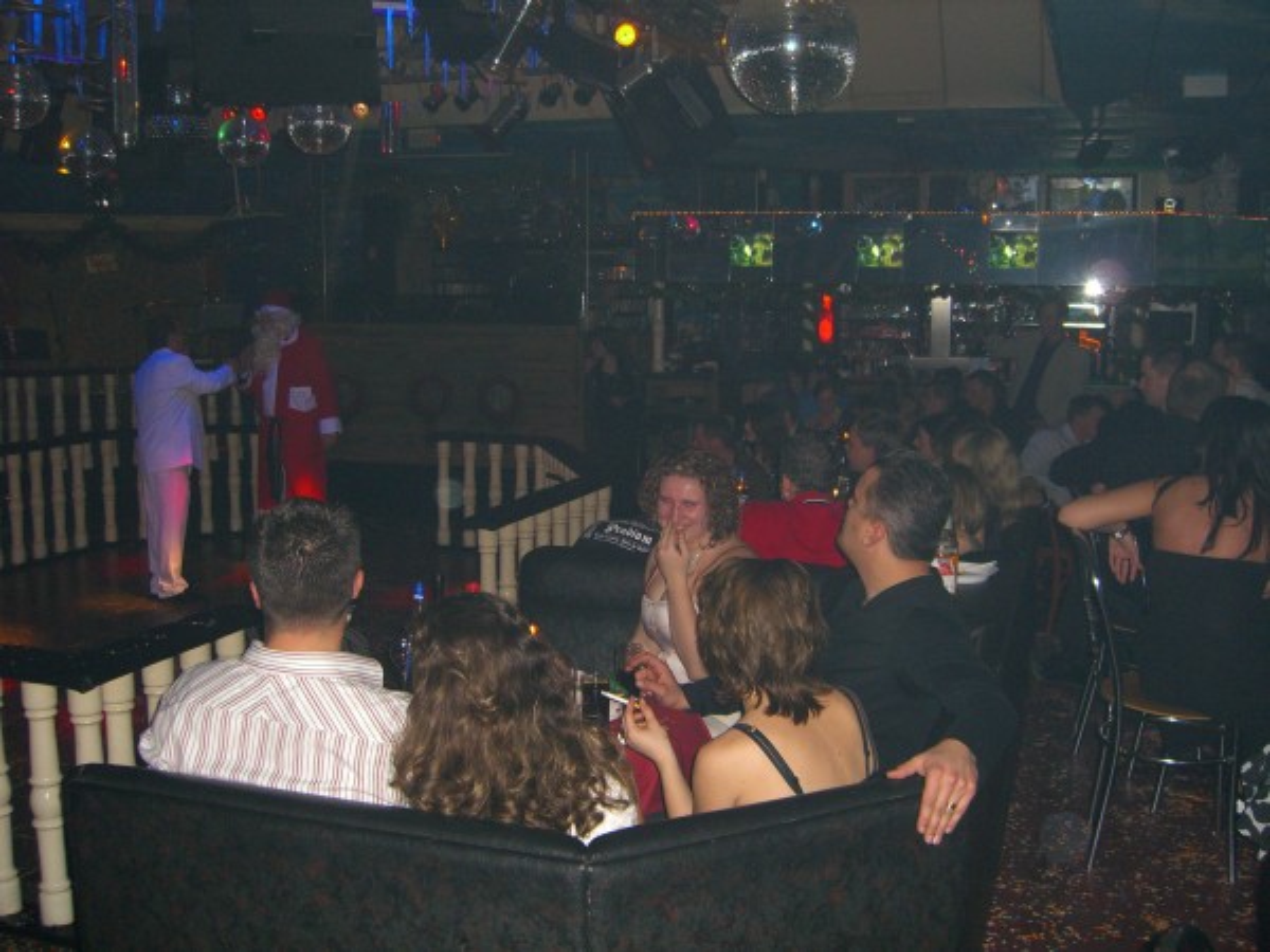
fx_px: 1394
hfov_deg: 49.0
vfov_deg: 37.7
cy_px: 476
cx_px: 635
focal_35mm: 38
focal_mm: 7.9
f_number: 2.8
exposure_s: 1/60
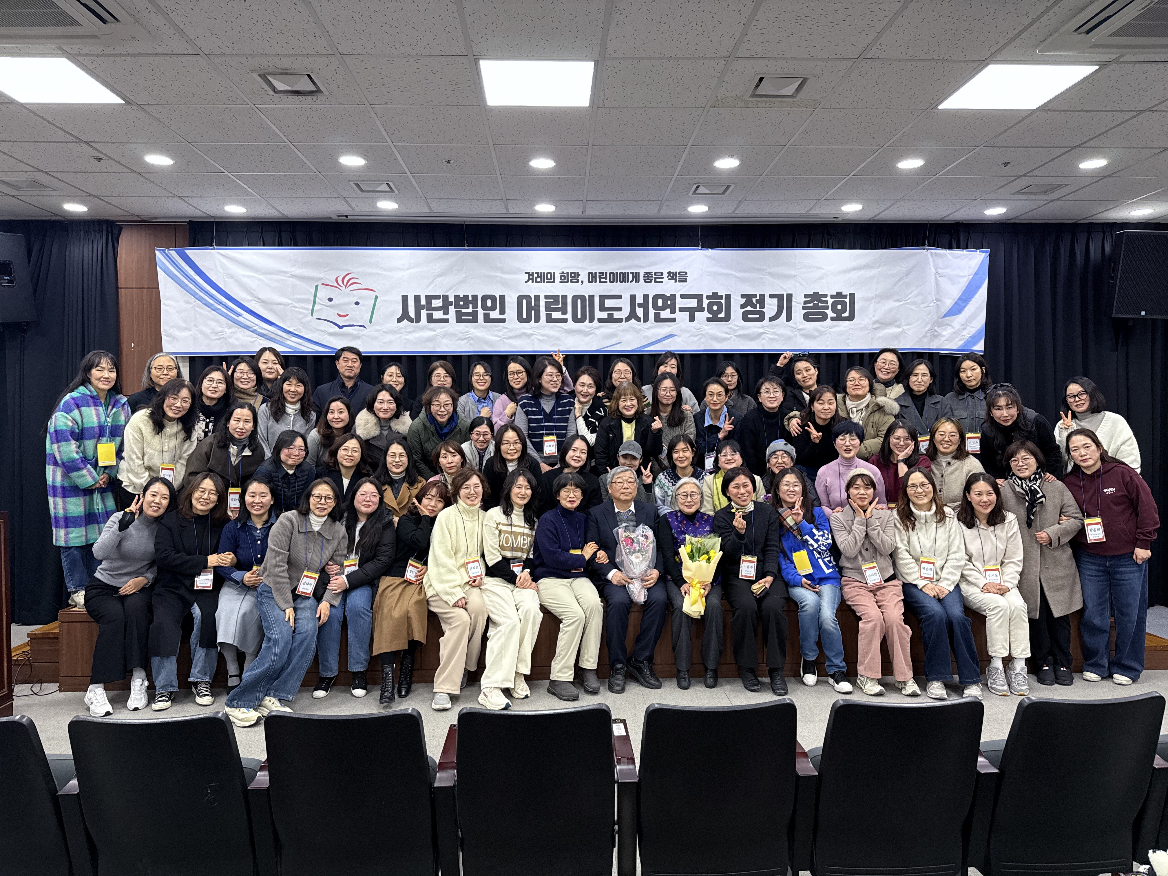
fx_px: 810
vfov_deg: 56.8
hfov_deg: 71.6
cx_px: 584
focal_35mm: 24
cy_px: 438
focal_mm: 6.76
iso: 200
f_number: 1.78
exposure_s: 1/120
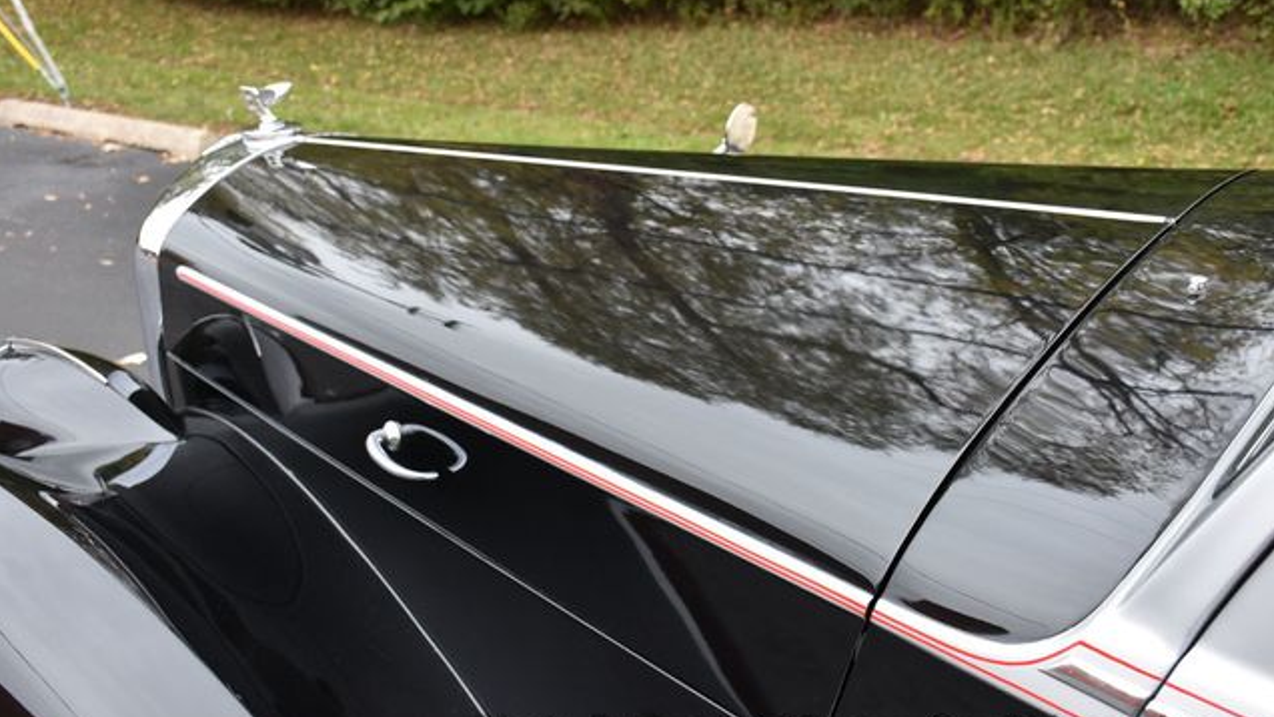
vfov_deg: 31.2
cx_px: 637
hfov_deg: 52.8
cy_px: 340
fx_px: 1284
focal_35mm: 38
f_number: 6.3
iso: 800
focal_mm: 24
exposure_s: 1/160
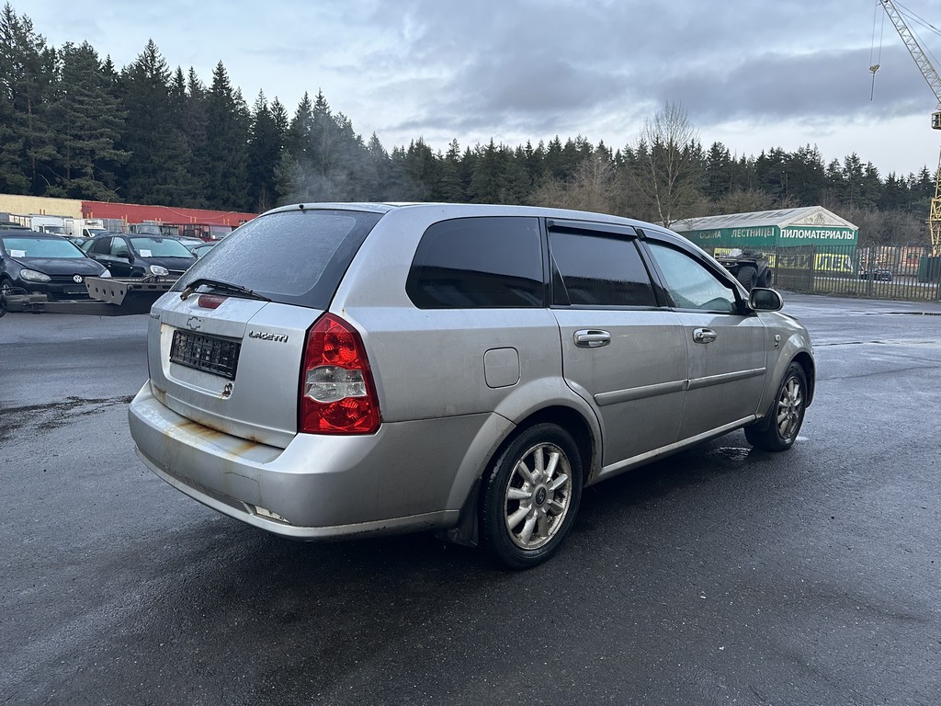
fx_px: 652
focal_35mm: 24
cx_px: 470
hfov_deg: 71.6
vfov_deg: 56.8
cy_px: 353
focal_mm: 6.86
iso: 320
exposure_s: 1/60
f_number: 1.78
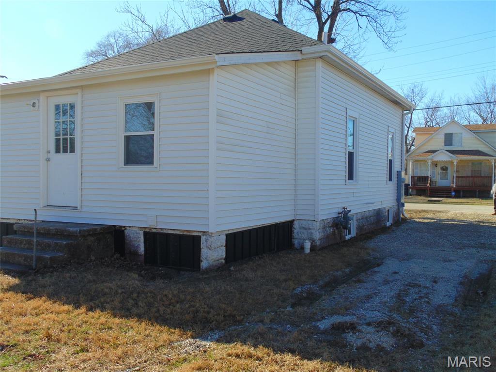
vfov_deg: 41.8
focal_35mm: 34
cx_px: 248
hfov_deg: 54.0
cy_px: 186
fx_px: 487
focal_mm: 6.2
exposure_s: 1/500
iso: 80
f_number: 3.4
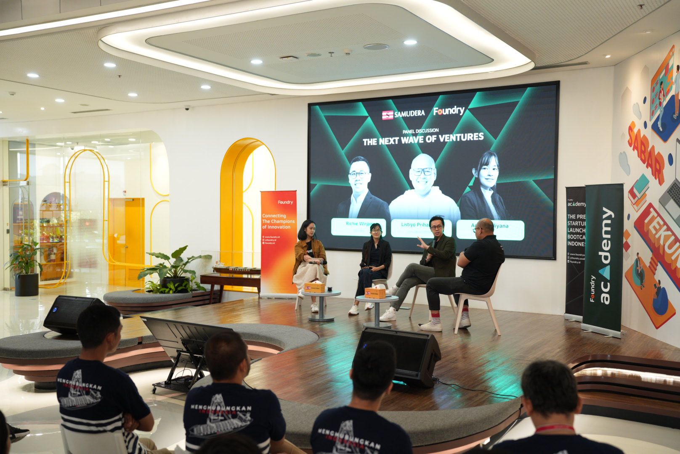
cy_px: 227
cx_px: 340
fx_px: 699
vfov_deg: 36.0
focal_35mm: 37
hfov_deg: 51.9
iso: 1250
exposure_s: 1/160
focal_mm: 37
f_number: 2.8
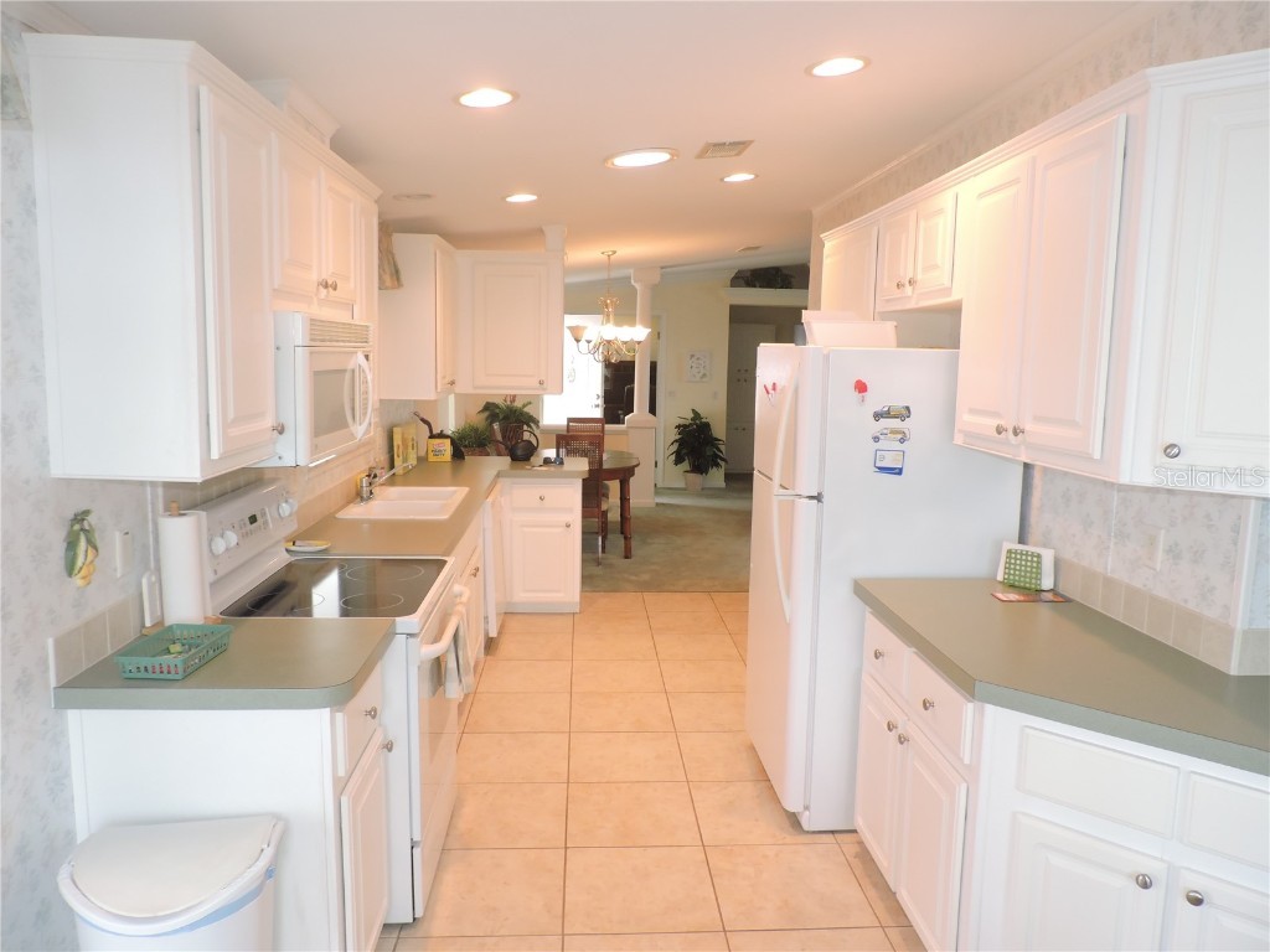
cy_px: 476
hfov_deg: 71.6
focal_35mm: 24
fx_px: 881
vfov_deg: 56.8
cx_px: 635
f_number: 3
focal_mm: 4.3
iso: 320
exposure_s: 1/40
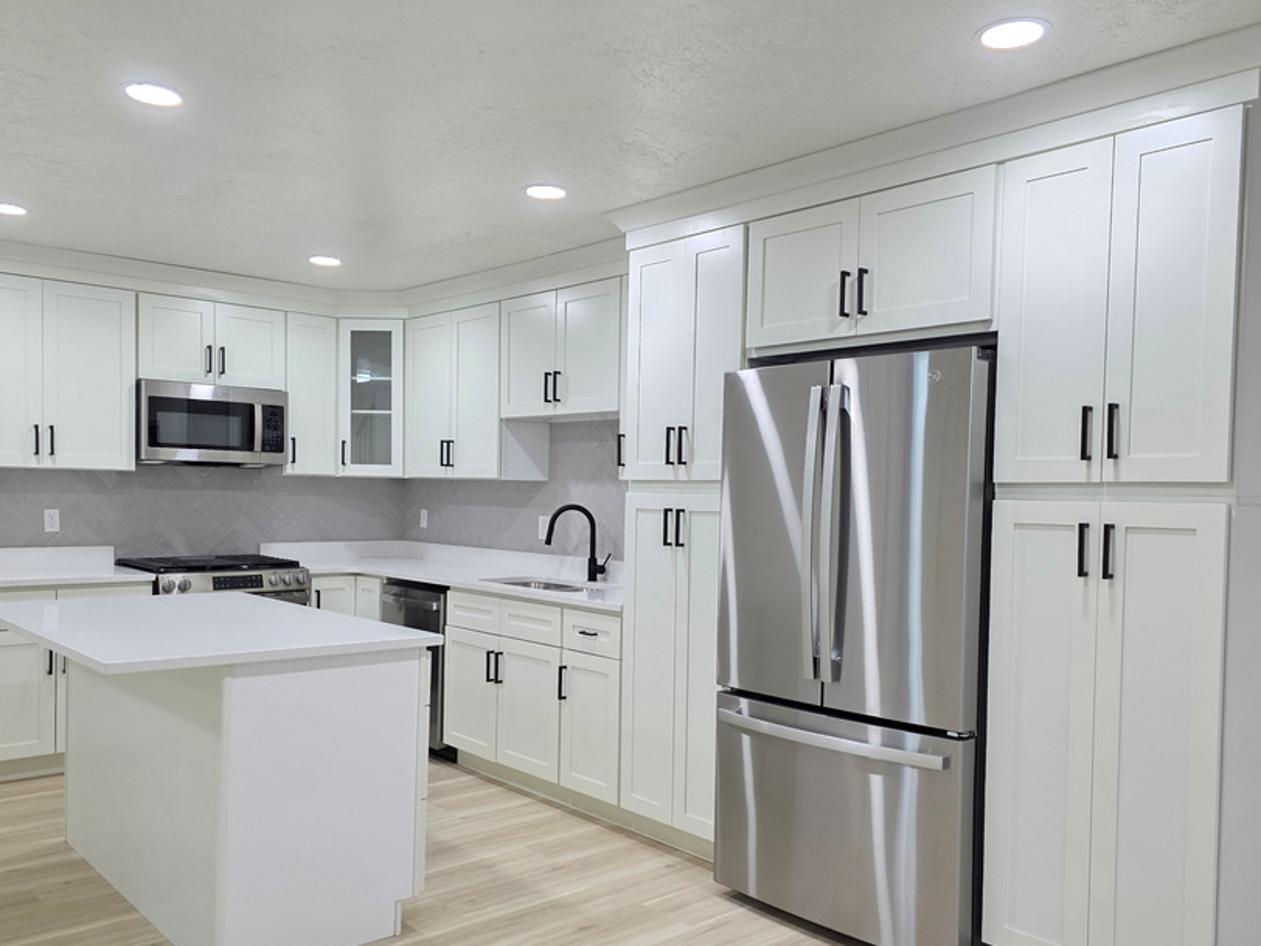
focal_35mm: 29
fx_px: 1056
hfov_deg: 61.6
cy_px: 539
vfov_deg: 48.1
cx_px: 596
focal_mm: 6.3
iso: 200
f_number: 1.7
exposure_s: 1/120
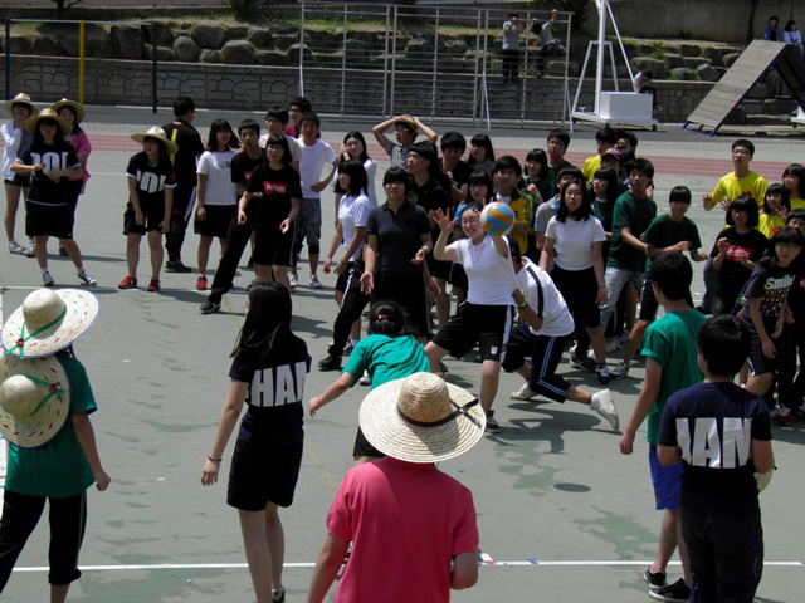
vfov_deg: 17.6
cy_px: 302
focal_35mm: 84
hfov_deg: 23.3
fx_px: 1953
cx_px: 402
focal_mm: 15.2
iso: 50
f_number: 5.6
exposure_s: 1/500
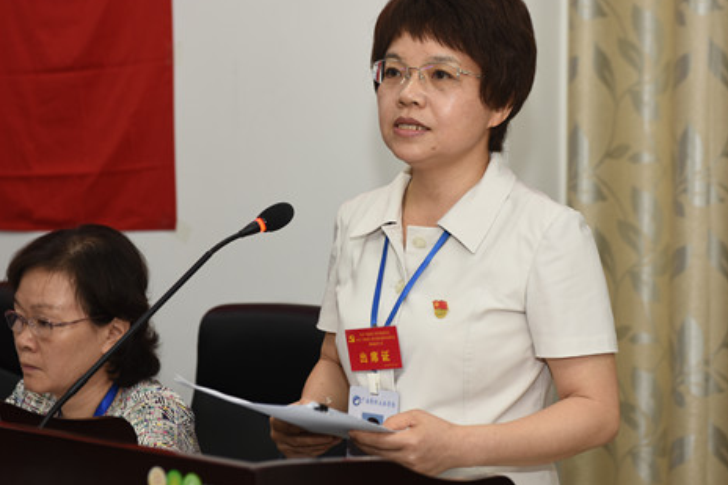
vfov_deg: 16.4
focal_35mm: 83
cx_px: 367
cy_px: 203
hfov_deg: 24.5
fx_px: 1678
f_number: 4
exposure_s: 1/60
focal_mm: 70
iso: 400
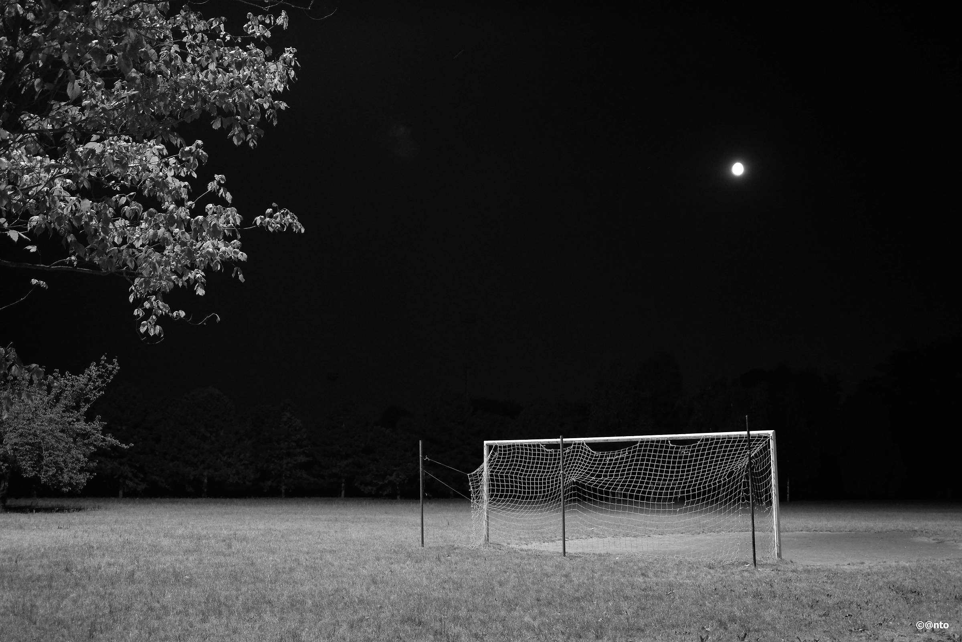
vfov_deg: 36.9
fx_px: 962
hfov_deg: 53.1
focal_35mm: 36
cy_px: 321
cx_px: 481
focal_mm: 24
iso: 2500
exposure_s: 1/15
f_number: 4
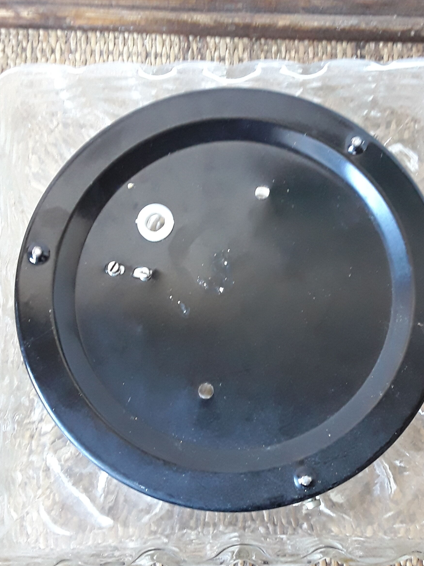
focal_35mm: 38
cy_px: 345
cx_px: 254
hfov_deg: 37.6
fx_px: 621
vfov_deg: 48.6
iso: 200
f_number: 1.9
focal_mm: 2.91
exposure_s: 1/17
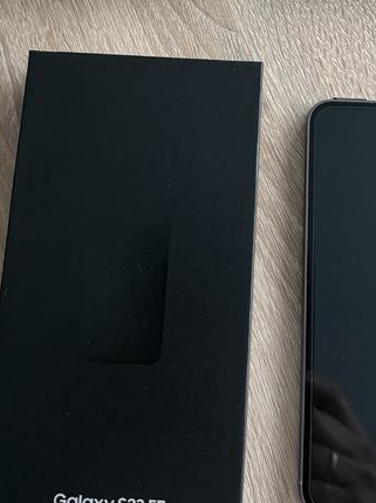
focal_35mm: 56
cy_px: 72
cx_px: 218
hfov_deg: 26.0
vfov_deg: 33.0
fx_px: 812
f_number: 1.78
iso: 320
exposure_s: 1/60
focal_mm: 6.76
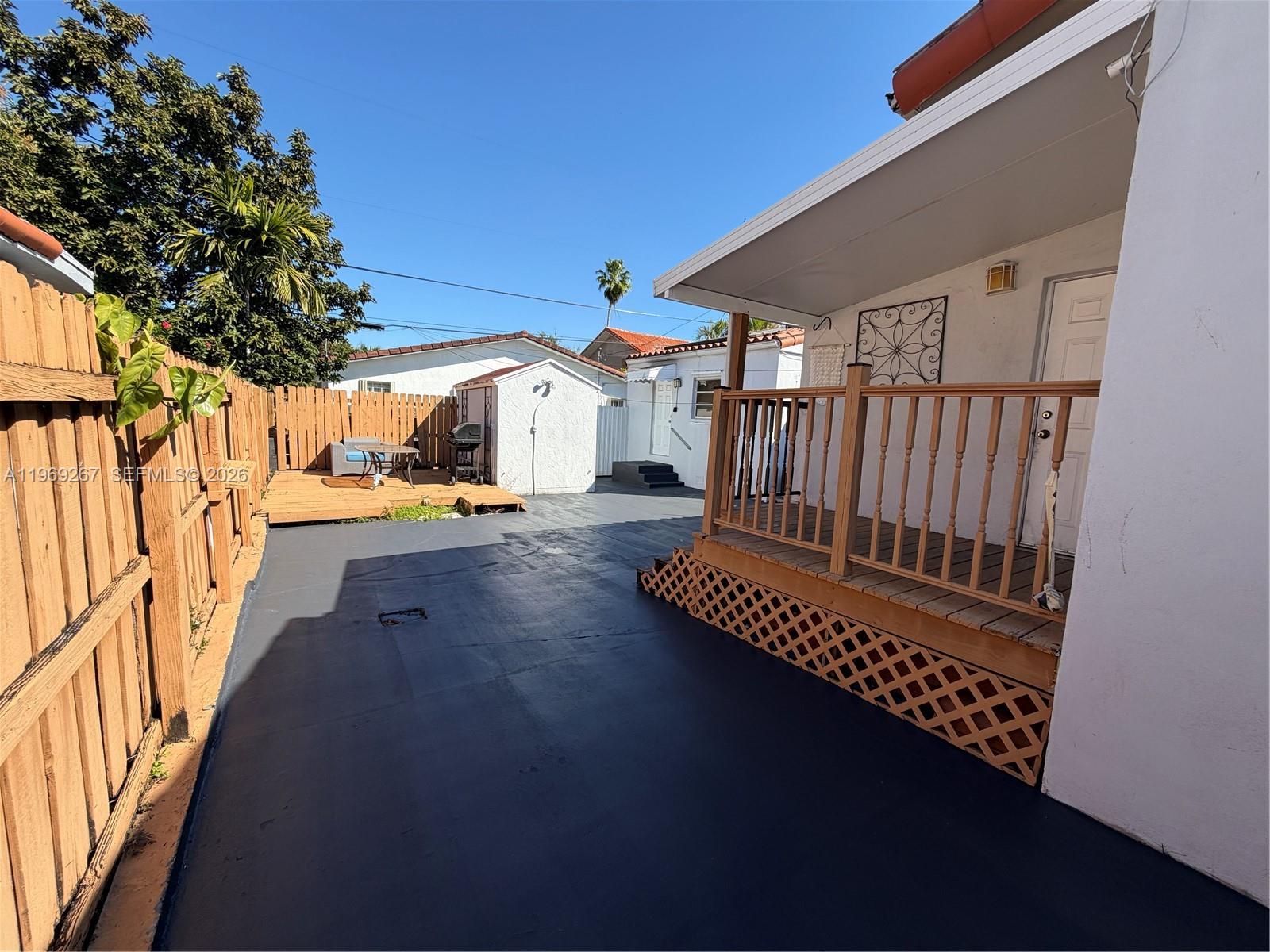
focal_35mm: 14
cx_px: 635
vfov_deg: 85.7
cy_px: 476
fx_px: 514
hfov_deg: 102.1
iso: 32
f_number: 2.2
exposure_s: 1/770
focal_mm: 2.22
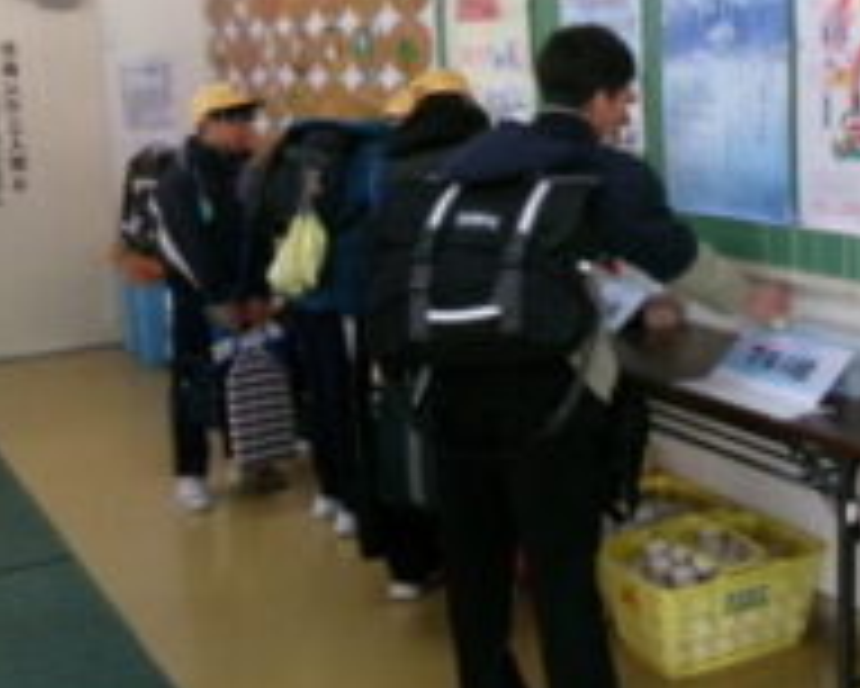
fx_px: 1350
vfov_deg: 28.4
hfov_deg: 34.9
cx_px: 594
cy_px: 220
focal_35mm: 53
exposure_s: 1/40
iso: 800
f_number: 3.9
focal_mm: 5.1
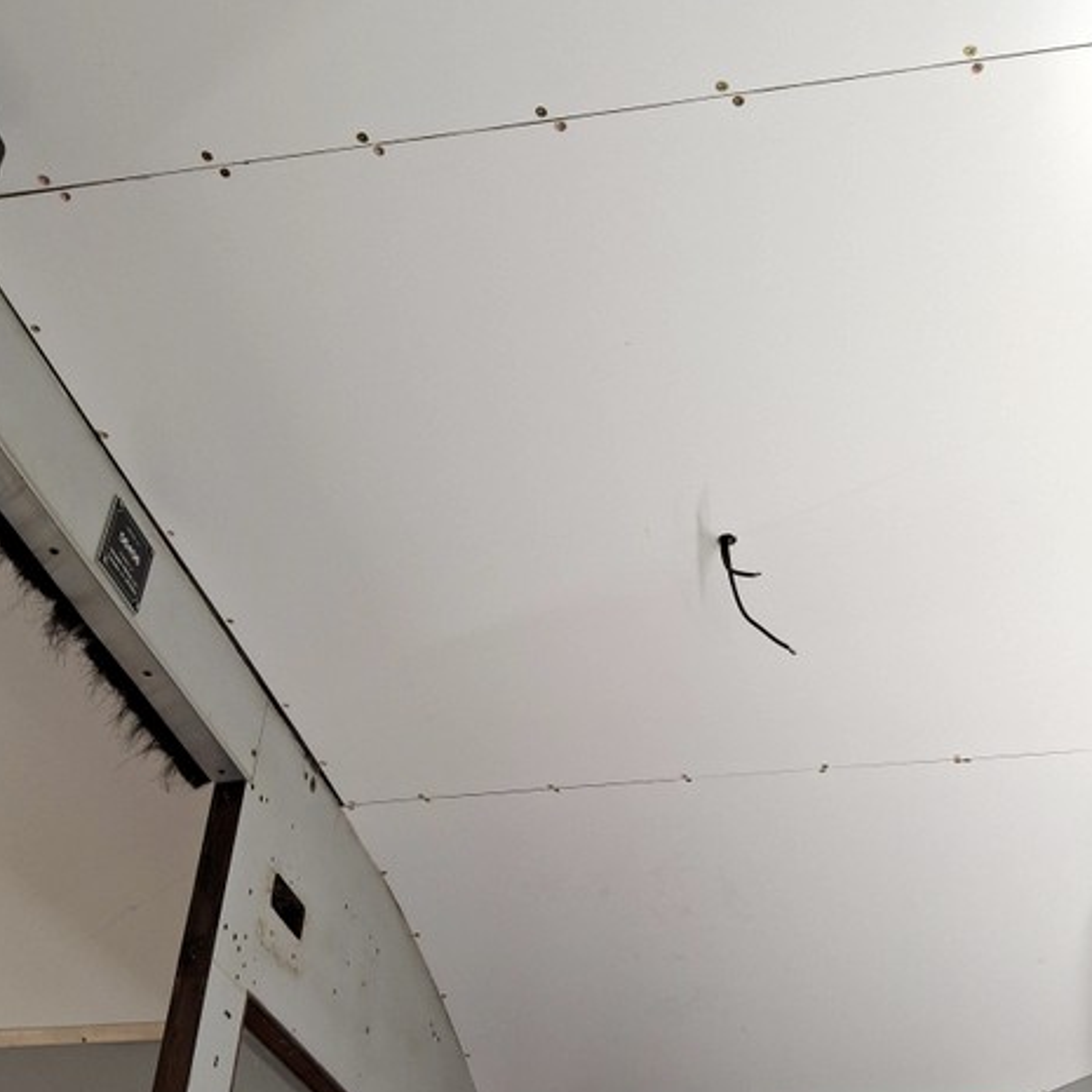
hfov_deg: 43.8
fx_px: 1356
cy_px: 667
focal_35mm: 38
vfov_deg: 43.6
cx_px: 615
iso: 64
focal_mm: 4.69
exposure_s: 1/100
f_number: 1.8
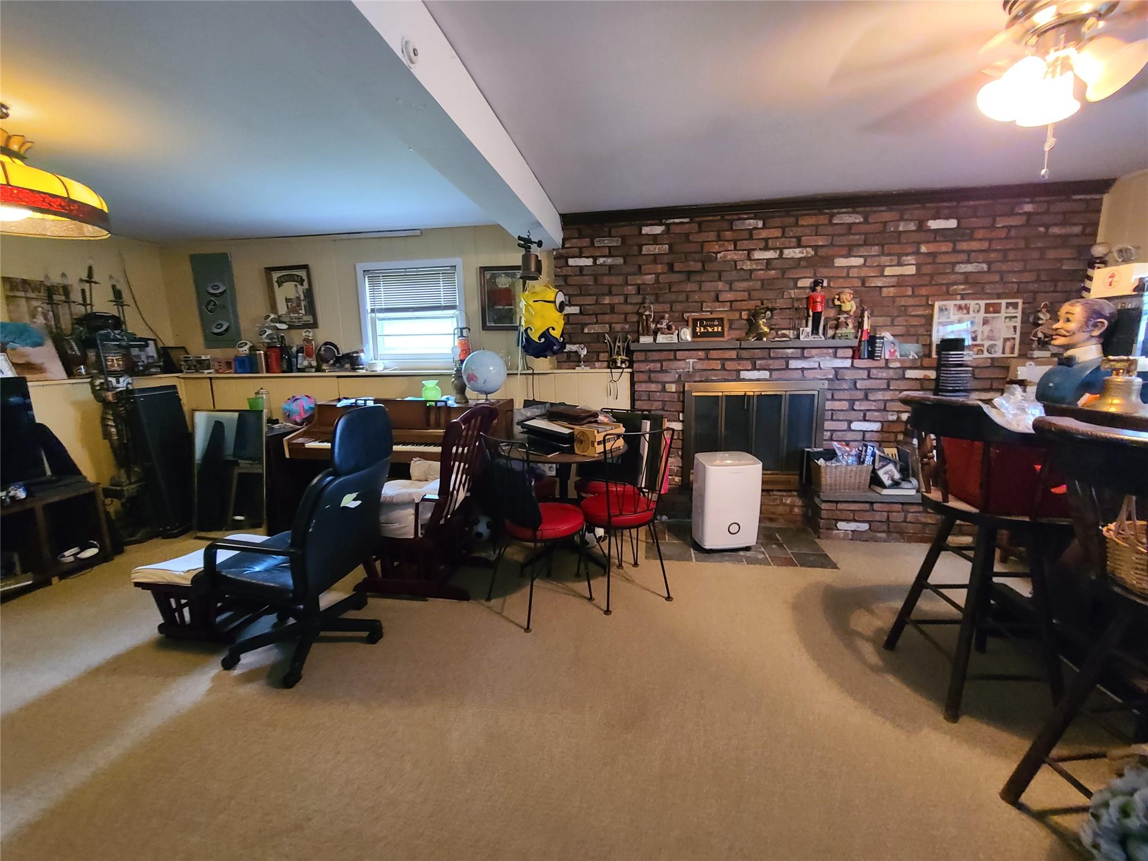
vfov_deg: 89.9
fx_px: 431
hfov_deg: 106.2
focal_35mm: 13
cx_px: 574
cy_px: 430
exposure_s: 1/24
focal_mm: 2.2
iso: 800
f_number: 2.2
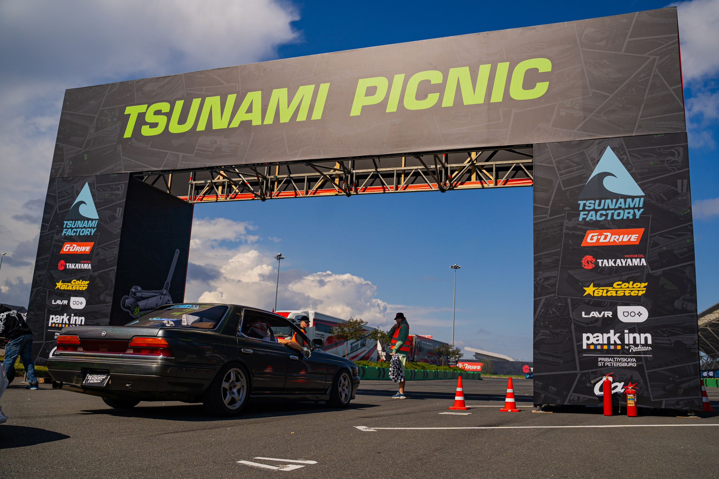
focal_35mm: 28
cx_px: 360
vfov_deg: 46.4
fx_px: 559
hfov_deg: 65.5
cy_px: 240
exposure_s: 1/6400
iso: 100
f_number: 4
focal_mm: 28
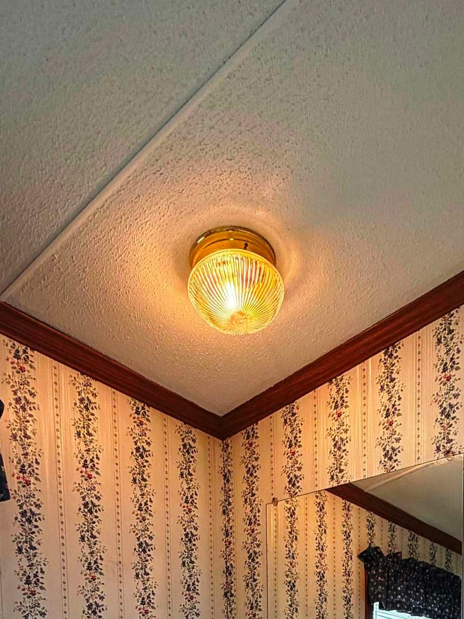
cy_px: 783
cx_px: 357
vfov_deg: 35.9
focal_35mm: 37
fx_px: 661
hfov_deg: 37.6
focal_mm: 2.22
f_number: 2.2
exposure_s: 1/120
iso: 125
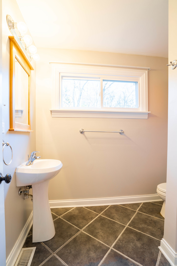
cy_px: 133
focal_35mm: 17
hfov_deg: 70.4
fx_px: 125
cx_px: 88
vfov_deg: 93.3
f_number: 4.5
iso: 125
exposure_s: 1/40
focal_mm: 17
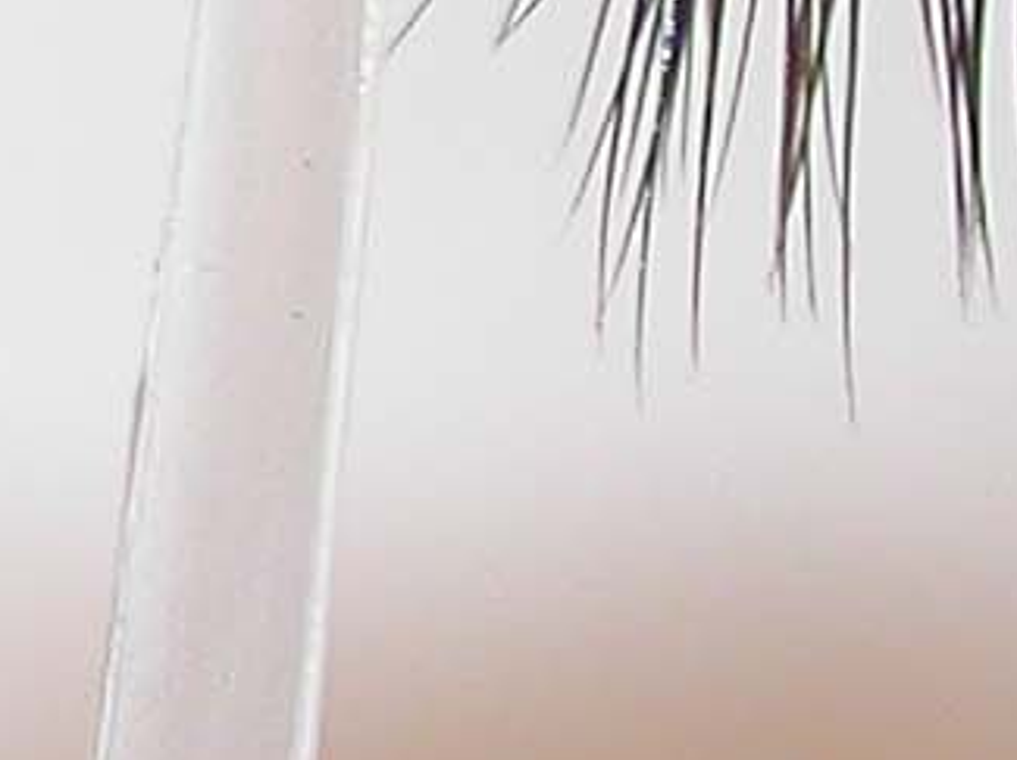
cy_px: -491
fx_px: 12120
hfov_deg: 4.7
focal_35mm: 413
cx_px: -1167
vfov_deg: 3.6
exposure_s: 1/172
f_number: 4.4
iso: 100
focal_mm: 12.2
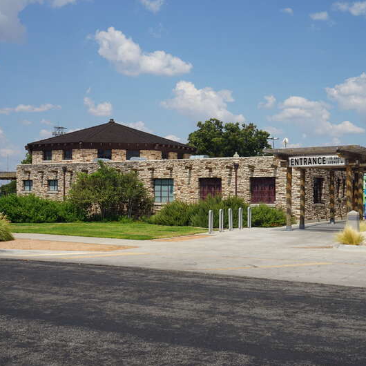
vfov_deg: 34.0
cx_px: 205
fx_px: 598
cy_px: 183
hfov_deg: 34.0
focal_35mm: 50
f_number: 11
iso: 100
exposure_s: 1/200
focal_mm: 26
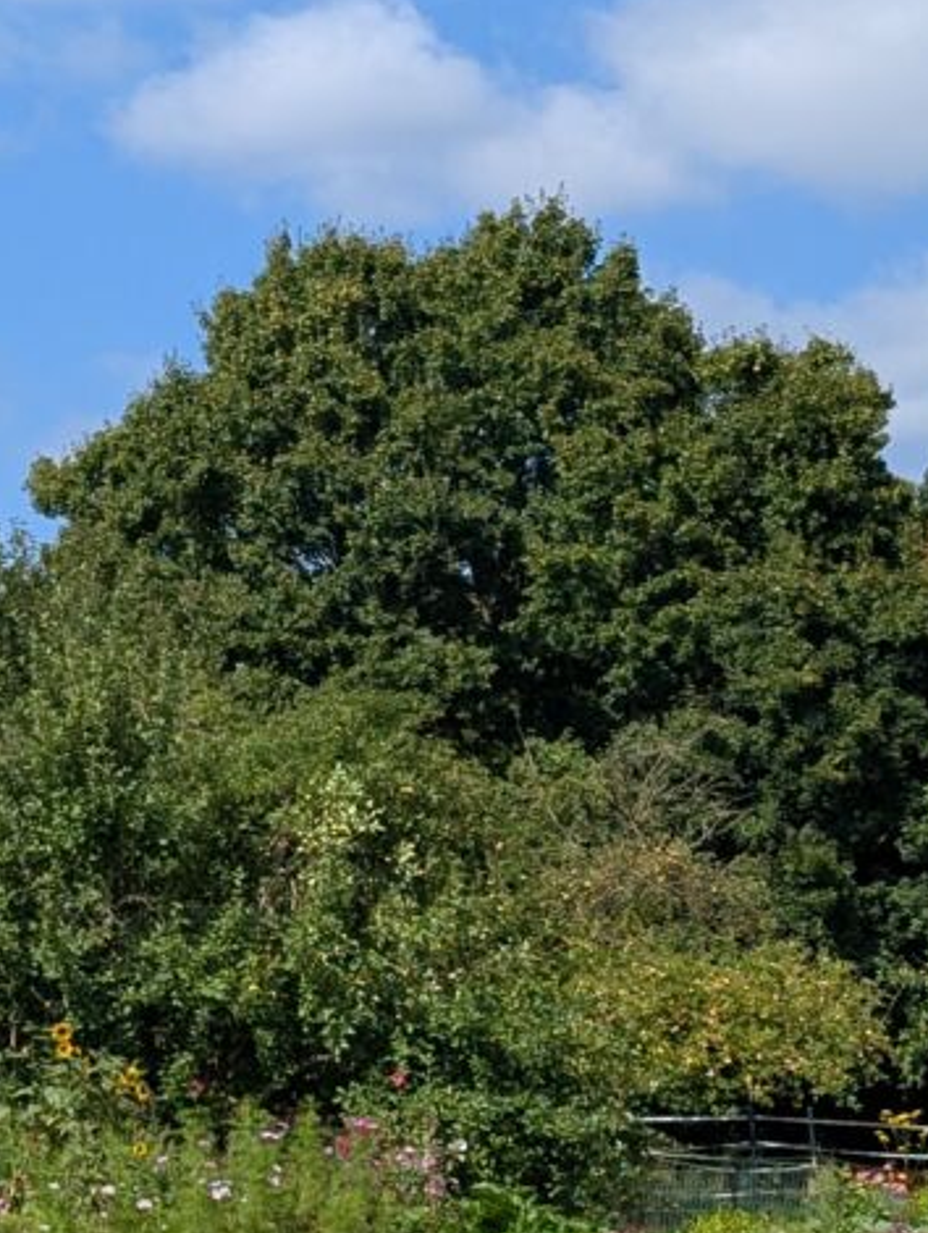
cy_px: 488
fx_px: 3493
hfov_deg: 13.5
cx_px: -750
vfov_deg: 20.0
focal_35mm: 98
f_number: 1.68
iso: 21
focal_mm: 6.9
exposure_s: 1/1250
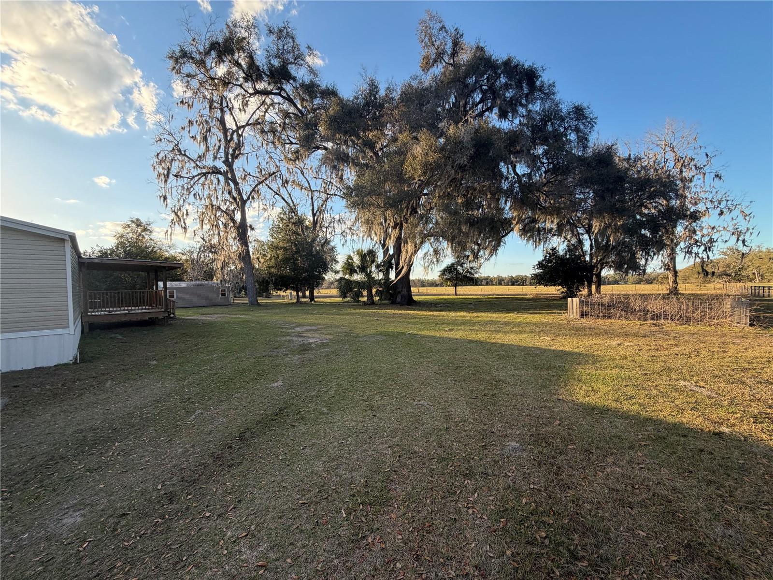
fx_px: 313
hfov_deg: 102.1
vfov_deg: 85.7
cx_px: 386
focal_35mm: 14
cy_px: 290
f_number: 2.2
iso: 50
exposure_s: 1/502
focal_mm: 2.22
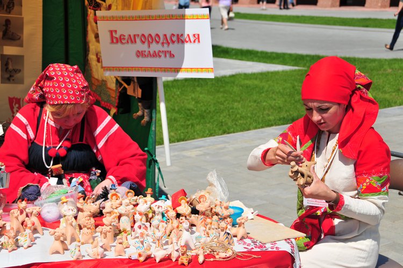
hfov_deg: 27.0
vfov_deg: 18.1
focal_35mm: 75
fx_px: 838
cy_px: 134
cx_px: 202
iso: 250
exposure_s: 1/1600
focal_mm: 50
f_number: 7.1
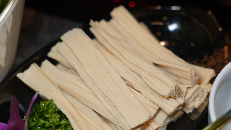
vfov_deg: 11.2
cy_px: 75
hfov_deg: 19.8
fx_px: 662
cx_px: 116
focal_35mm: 108
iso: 250
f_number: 4
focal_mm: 75
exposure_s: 1/80
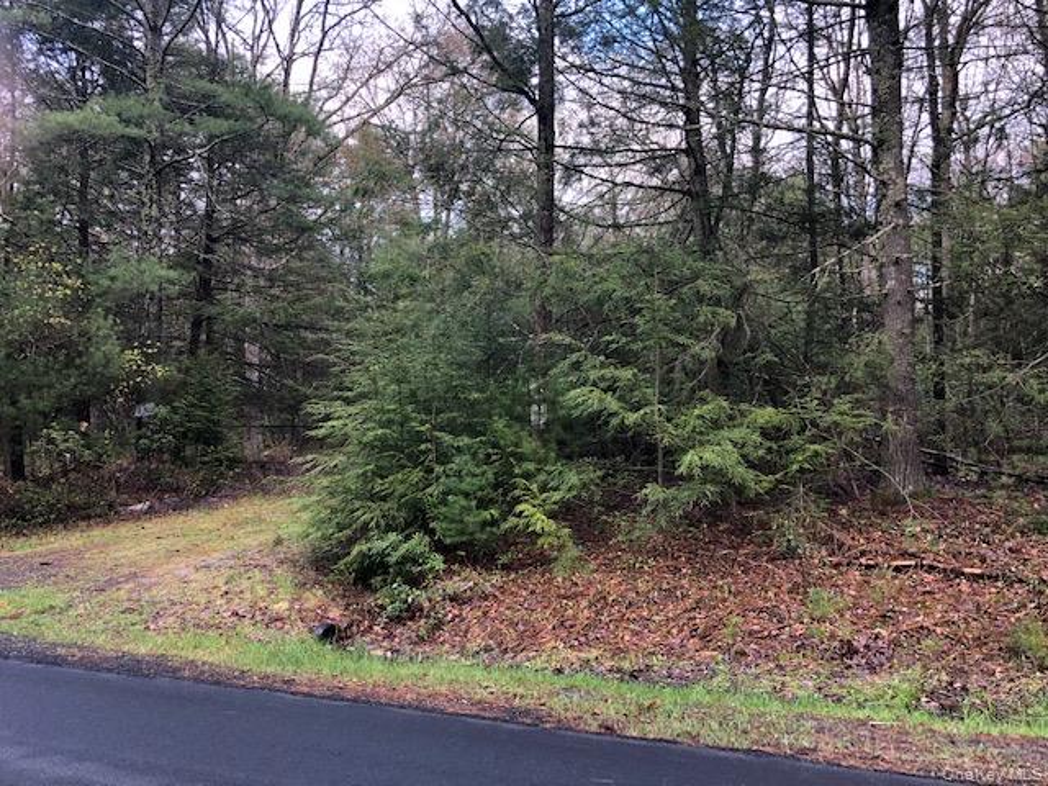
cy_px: 393
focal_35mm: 28
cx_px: 524
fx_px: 848
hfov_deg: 63.4
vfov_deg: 49.7
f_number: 1.8
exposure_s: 1/120
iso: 50
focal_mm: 4
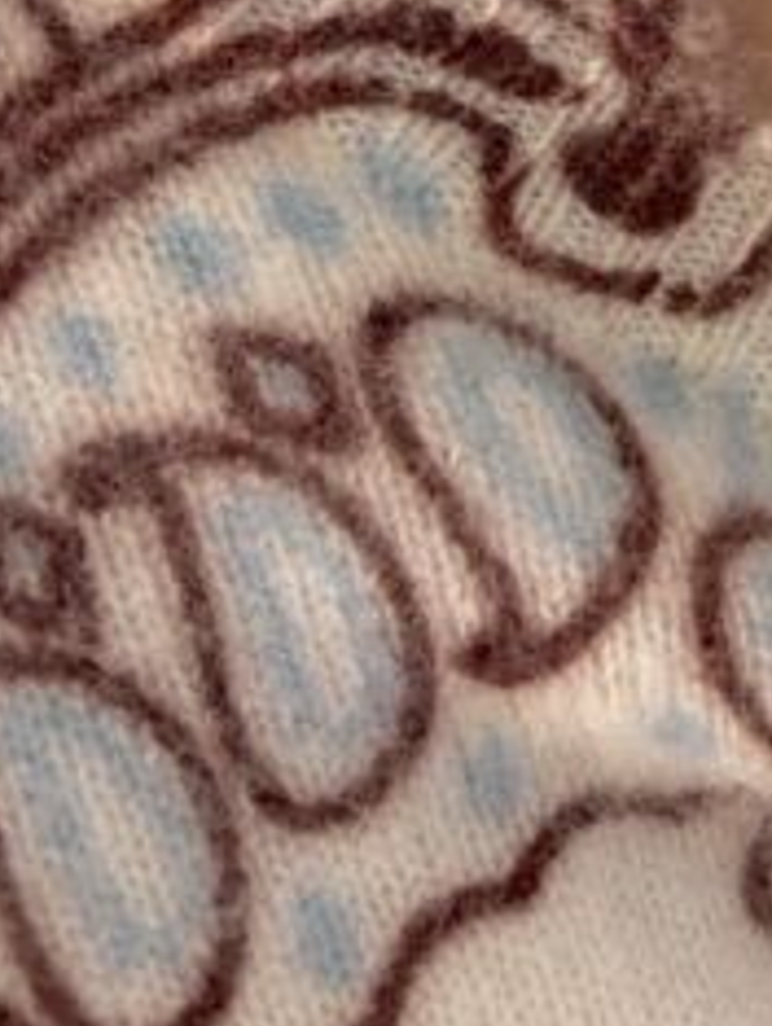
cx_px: 1000
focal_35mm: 74
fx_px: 2196
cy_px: -164
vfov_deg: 24.2
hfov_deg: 18.6
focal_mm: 5.96
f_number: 1.6
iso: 250
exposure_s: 1/50
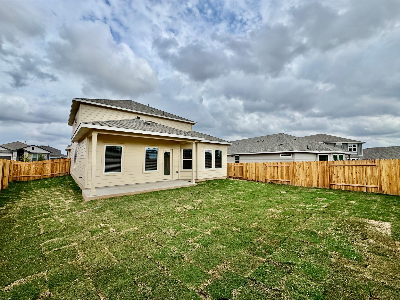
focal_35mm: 14
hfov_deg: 102.1
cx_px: 200
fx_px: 162
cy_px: 150
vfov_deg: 85.7
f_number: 2.2
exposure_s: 1/1880
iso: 50
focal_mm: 2.22
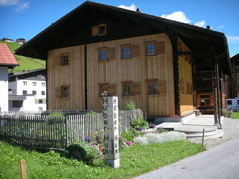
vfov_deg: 40.7
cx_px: 120
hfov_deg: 52.6
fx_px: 242
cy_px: 90
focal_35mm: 35
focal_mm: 5.8
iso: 50
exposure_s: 1/372
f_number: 2.8
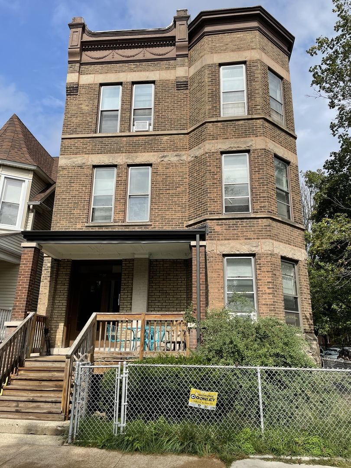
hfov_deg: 53.1
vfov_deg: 67.3
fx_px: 352
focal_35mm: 26
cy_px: 234
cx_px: 176
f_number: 1.6
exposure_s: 1/3125
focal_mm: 4.2
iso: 32
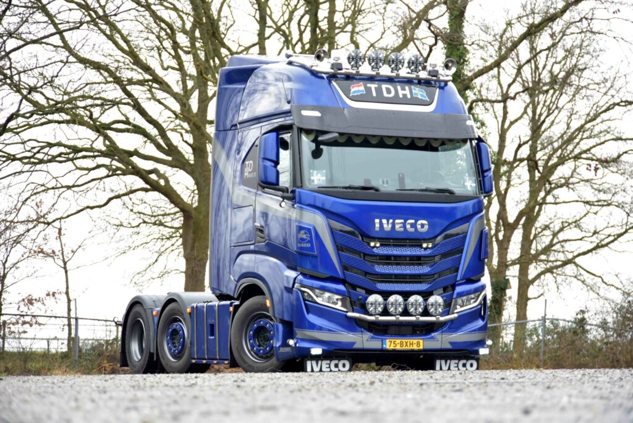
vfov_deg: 13.4
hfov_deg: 20.0
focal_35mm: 102
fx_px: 1794
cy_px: 212
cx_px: 316
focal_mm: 102
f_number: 5.6
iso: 320
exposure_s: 1/60
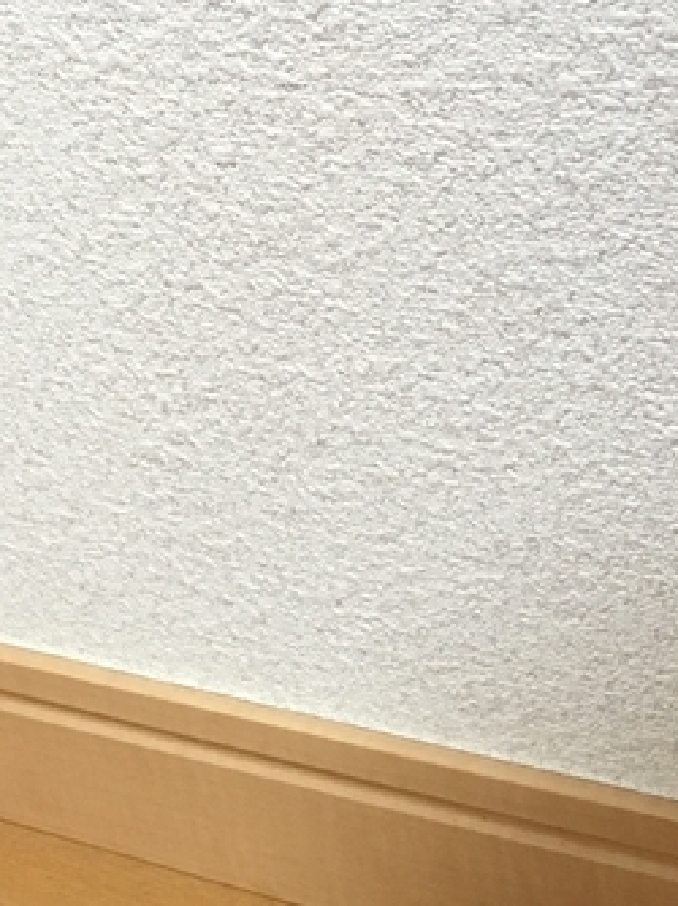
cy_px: 1145
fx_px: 2327
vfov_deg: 20.3
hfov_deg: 16.6
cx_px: 304
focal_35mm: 89
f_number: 2.2
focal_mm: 4.15
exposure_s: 1/30
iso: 125
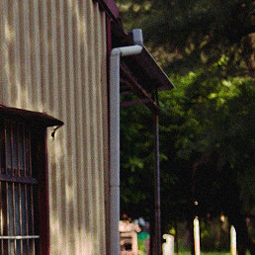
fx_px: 983
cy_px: 230
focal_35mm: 118
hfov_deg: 14.2
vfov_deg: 14.6
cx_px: -79
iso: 100
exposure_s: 1/500
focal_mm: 35
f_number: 2.2
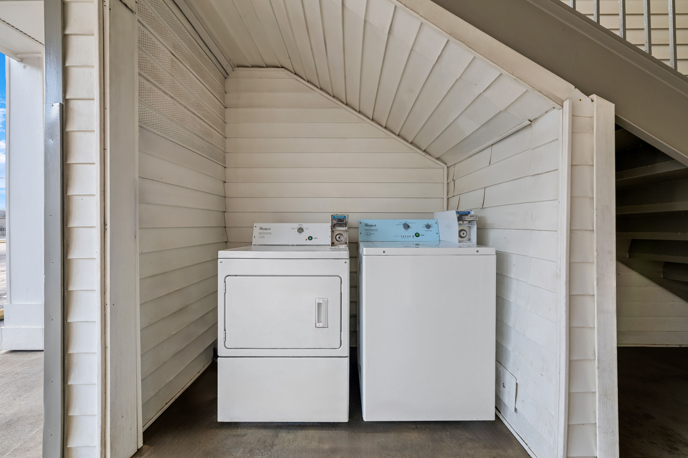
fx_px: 268
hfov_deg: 104.3
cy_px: 229
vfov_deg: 81.2
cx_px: 344
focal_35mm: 14
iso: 200
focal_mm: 14
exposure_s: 1/1.67
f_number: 8
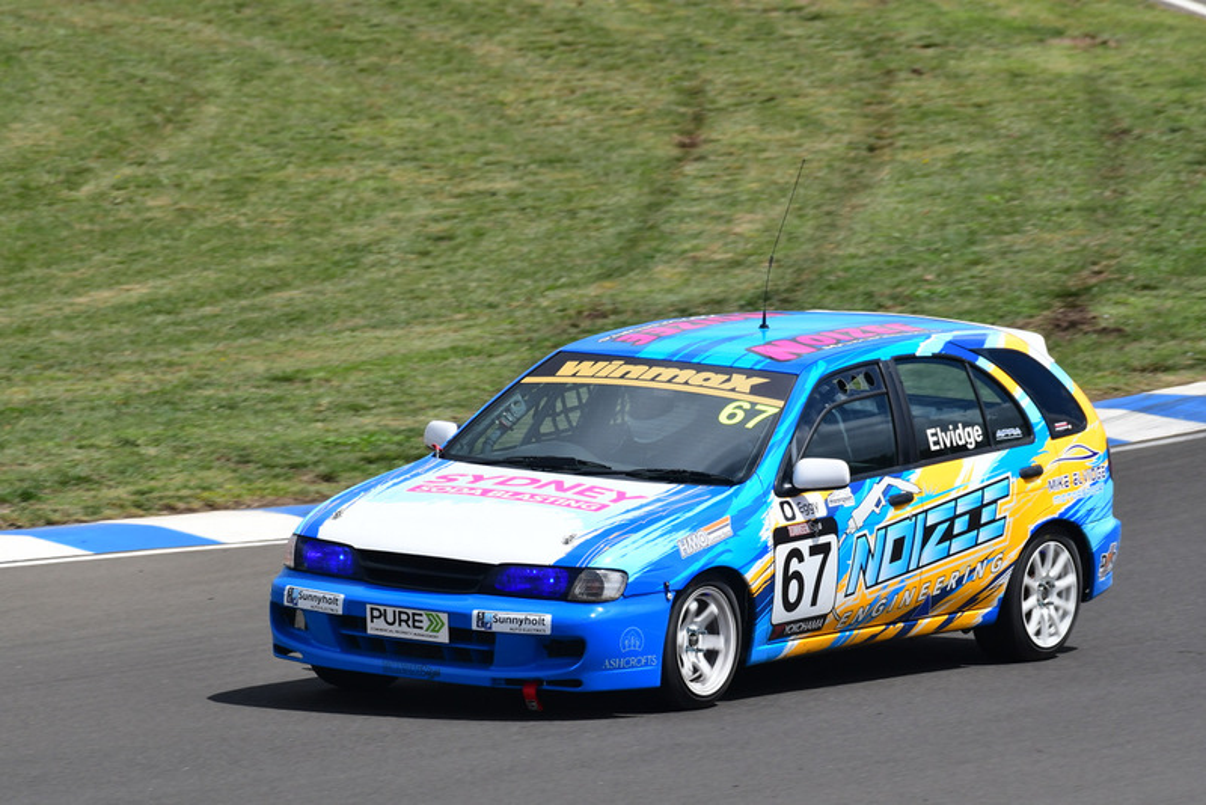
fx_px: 22117
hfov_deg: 3.1
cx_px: 603
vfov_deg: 2.1
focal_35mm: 660
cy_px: 402
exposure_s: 1/640
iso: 250
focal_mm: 440
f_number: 10
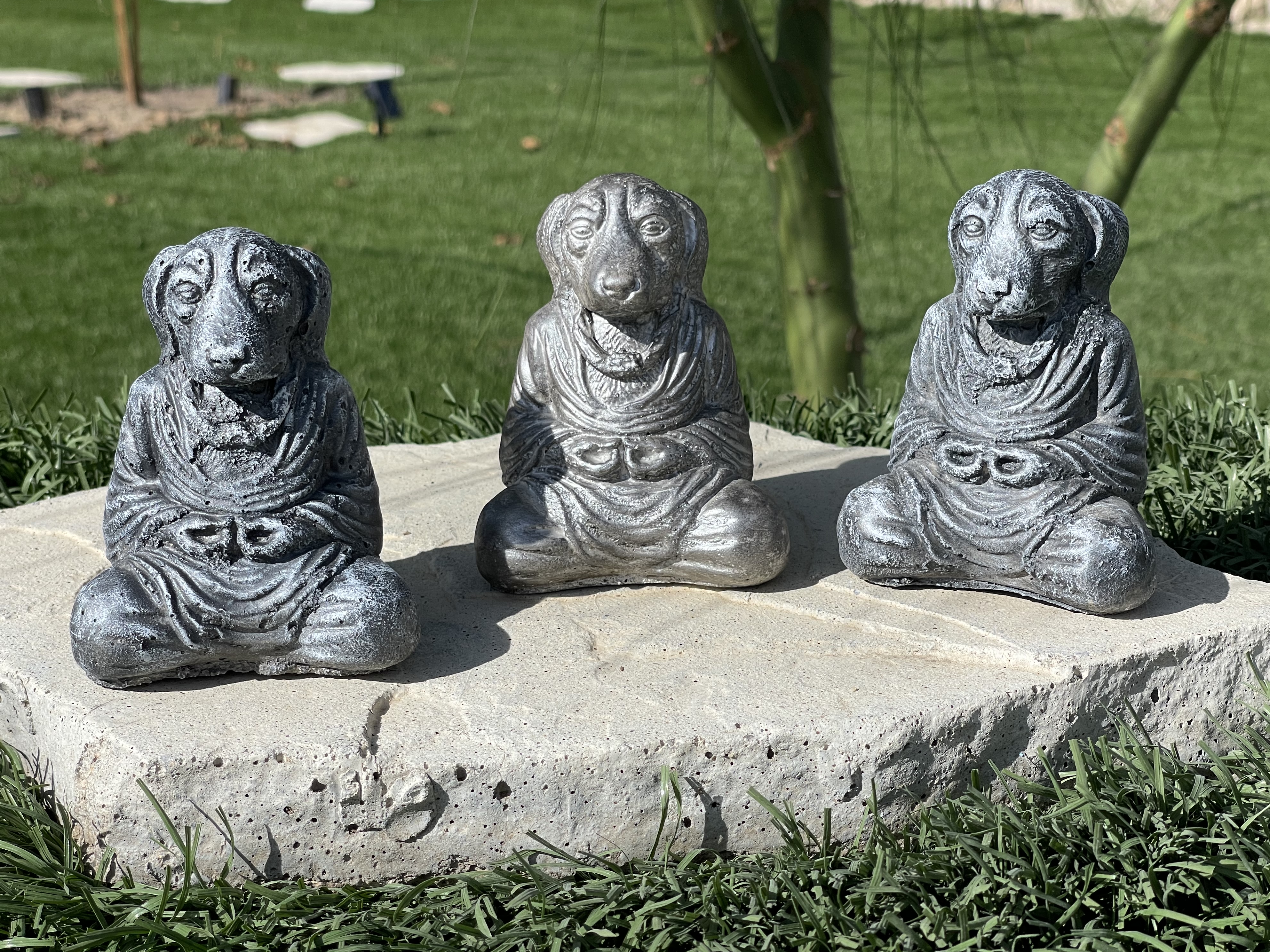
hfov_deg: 29.8
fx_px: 2385
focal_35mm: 65
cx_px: 630
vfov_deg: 22.6
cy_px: 472
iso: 20
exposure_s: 1/1193
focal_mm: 7.5
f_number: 2.2
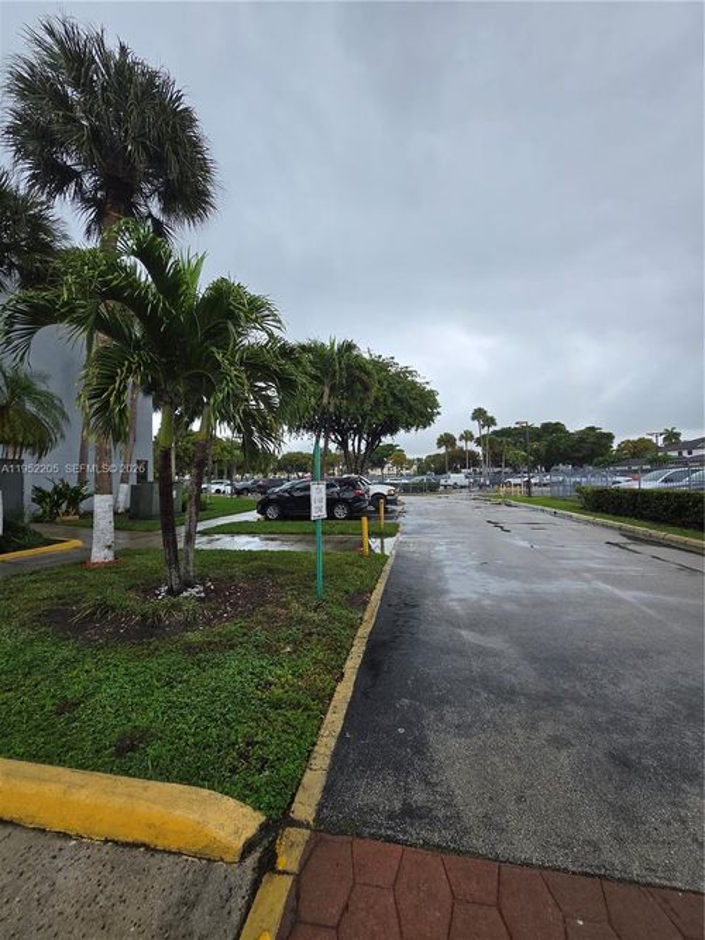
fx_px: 353
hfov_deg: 89.9
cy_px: 470
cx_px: 352
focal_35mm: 13
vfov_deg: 106.2
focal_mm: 1.7
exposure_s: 1/370
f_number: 2.2
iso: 25
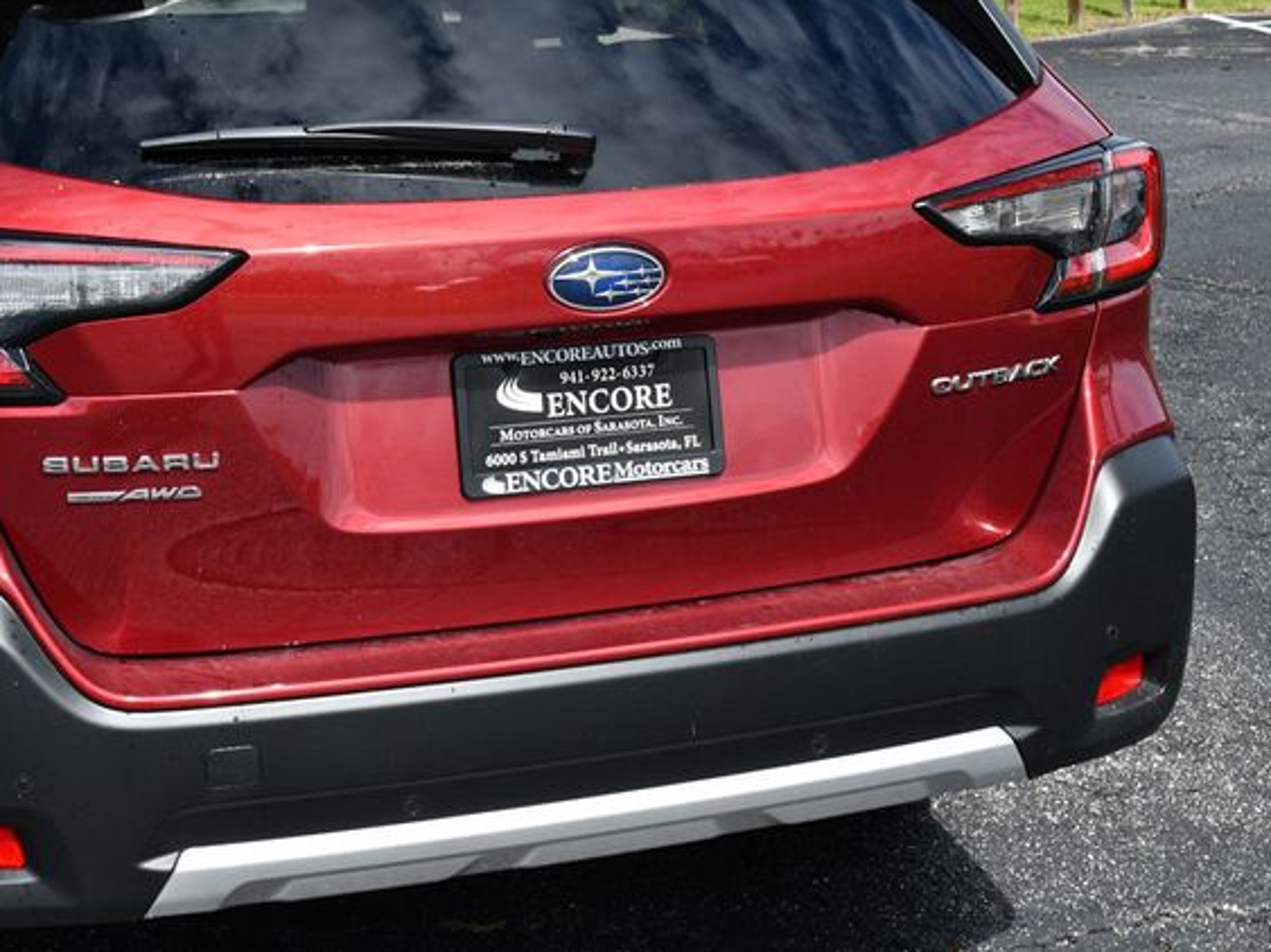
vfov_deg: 21.0
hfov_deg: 27.8
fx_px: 2570
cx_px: 560
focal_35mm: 70
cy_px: 474
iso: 100
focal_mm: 32
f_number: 8
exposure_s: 1/250
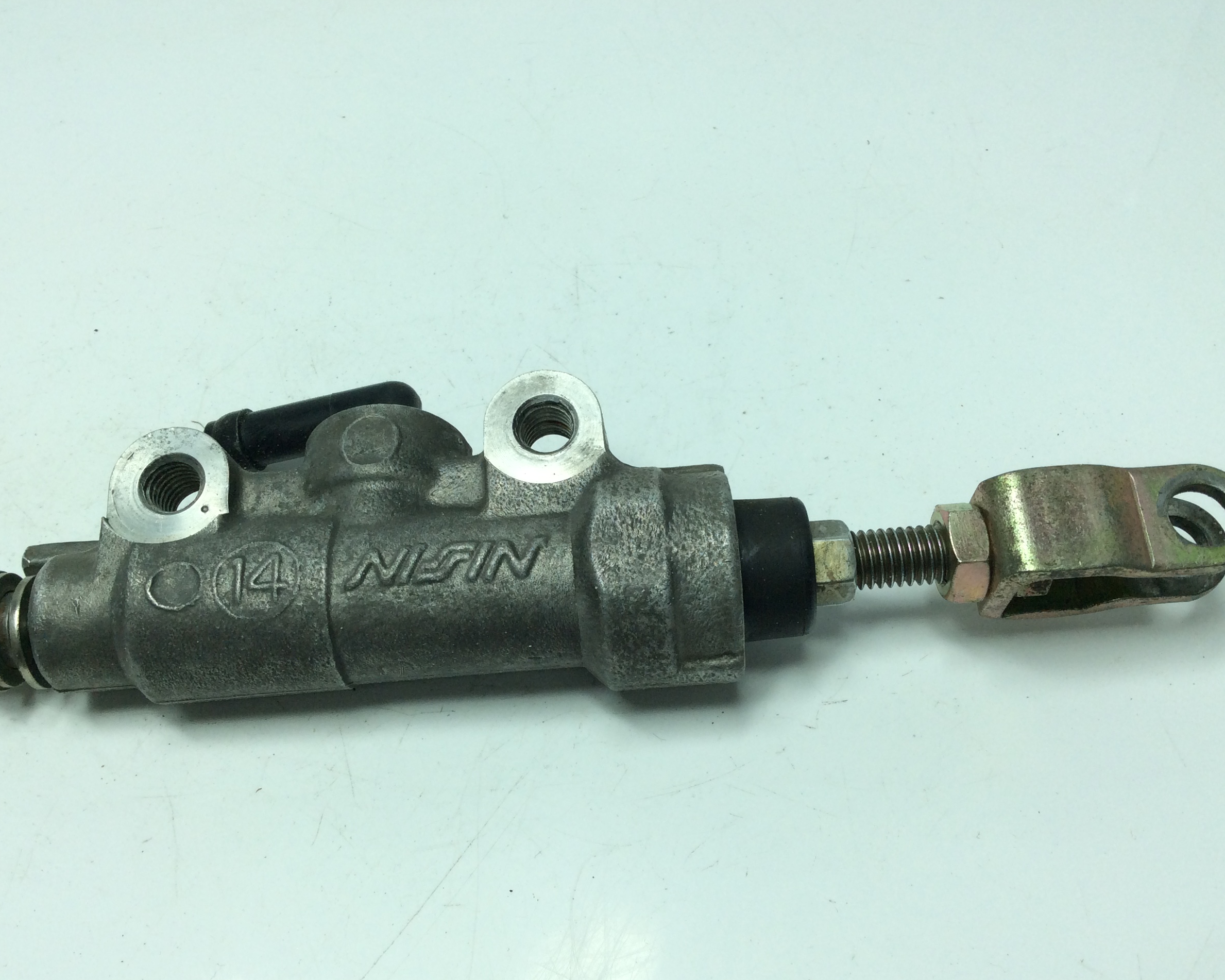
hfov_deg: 52.8
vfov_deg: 43.4
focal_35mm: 34
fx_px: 1233
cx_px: 596
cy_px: 488
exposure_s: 1/525
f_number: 2.4
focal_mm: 3.3
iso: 32
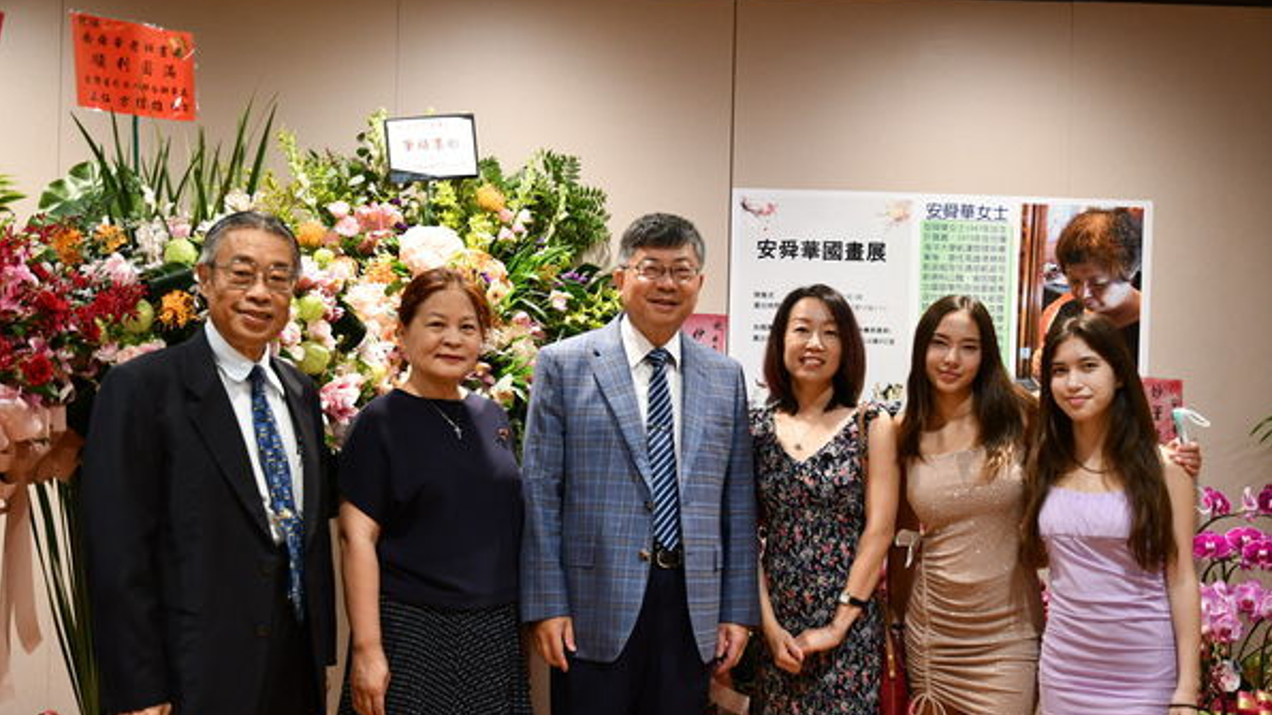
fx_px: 1315
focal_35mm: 39
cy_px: 416
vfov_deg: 30.4
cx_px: 638
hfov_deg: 51.6
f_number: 3
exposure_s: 1/125
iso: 1400
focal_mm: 25
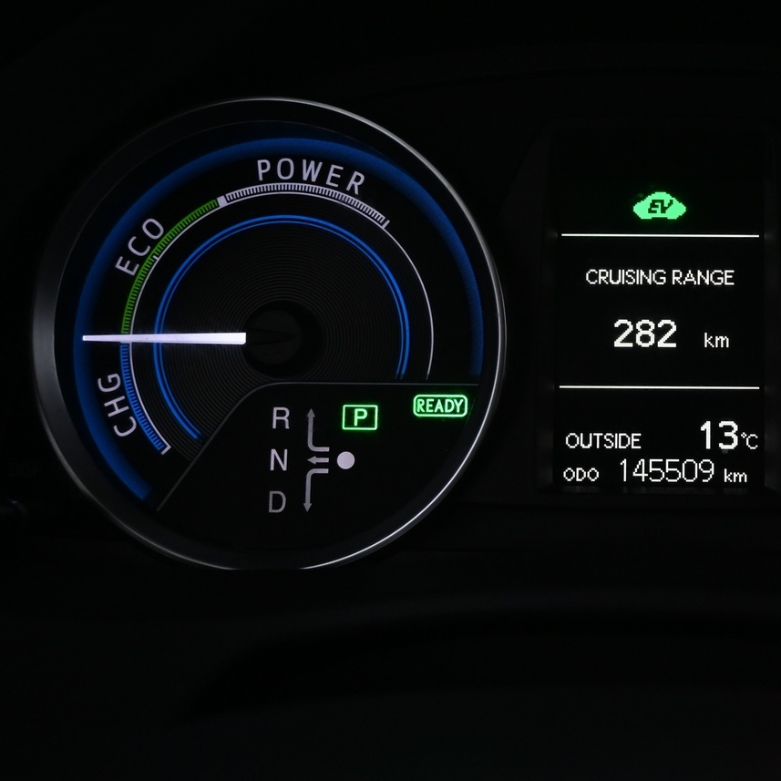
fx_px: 1353
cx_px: 670
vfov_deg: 32.0
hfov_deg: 31.0
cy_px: 291
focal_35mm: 53
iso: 1250
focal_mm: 22
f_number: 4
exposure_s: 1/40
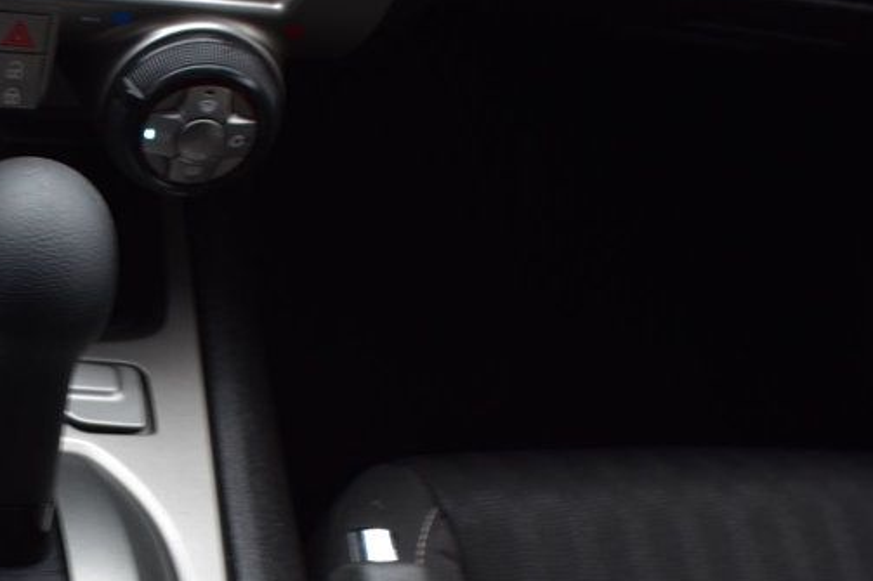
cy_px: 493
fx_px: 1333
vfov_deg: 24.1
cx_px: 194
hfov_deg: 35.3
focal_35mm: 55
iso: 450
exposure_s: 1/15
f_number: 6.3
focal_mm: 18
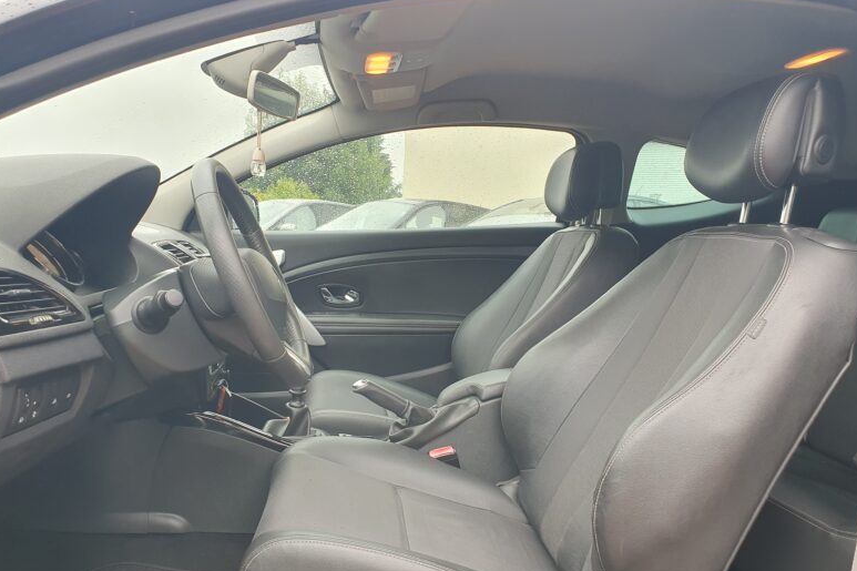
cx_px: 420
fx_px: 666
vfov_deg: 46.3
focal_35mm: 28
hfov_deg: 65.5
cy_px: 324
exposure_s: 1/120
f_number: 2.4
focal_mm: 4.32
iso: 64
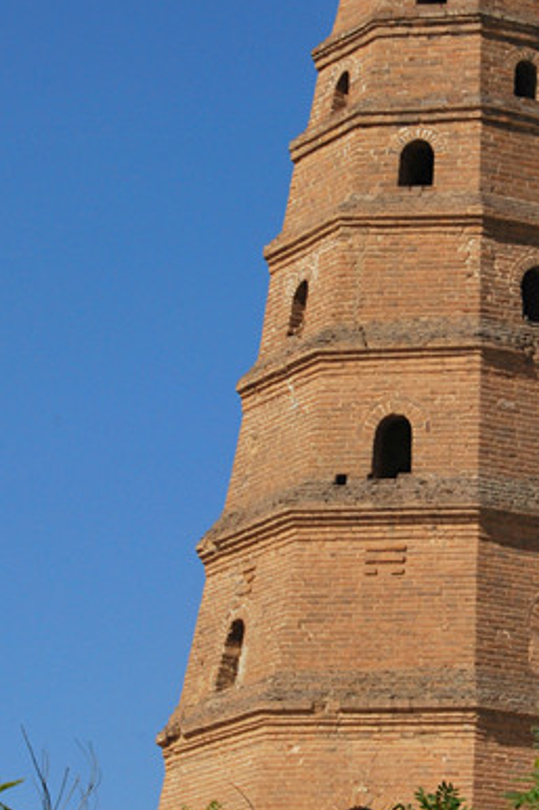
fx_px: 4338
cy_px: 497
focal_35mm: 193
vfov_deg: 10.7
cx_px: 444
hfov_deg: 7.1
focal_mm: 62
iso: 200
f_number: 16
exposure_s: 1/200
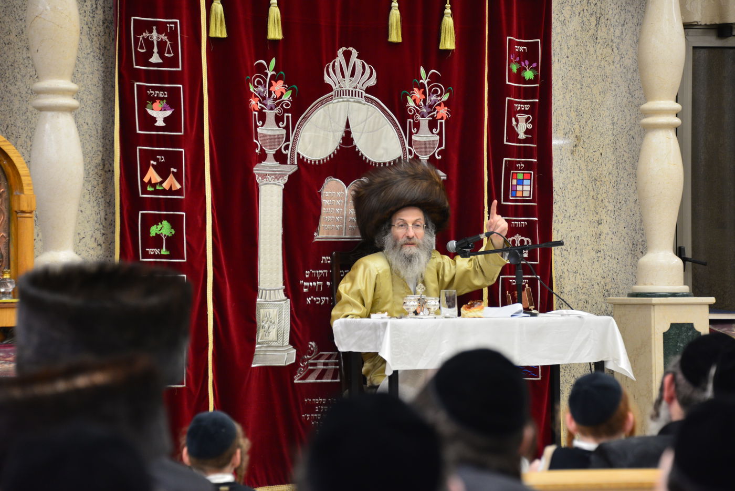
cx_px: 368
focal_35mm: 150
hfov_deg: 13.7
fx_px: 3063
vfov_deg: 9.2
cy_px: 246
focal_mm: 150
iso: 1250
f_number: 5.6
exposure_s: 1/100
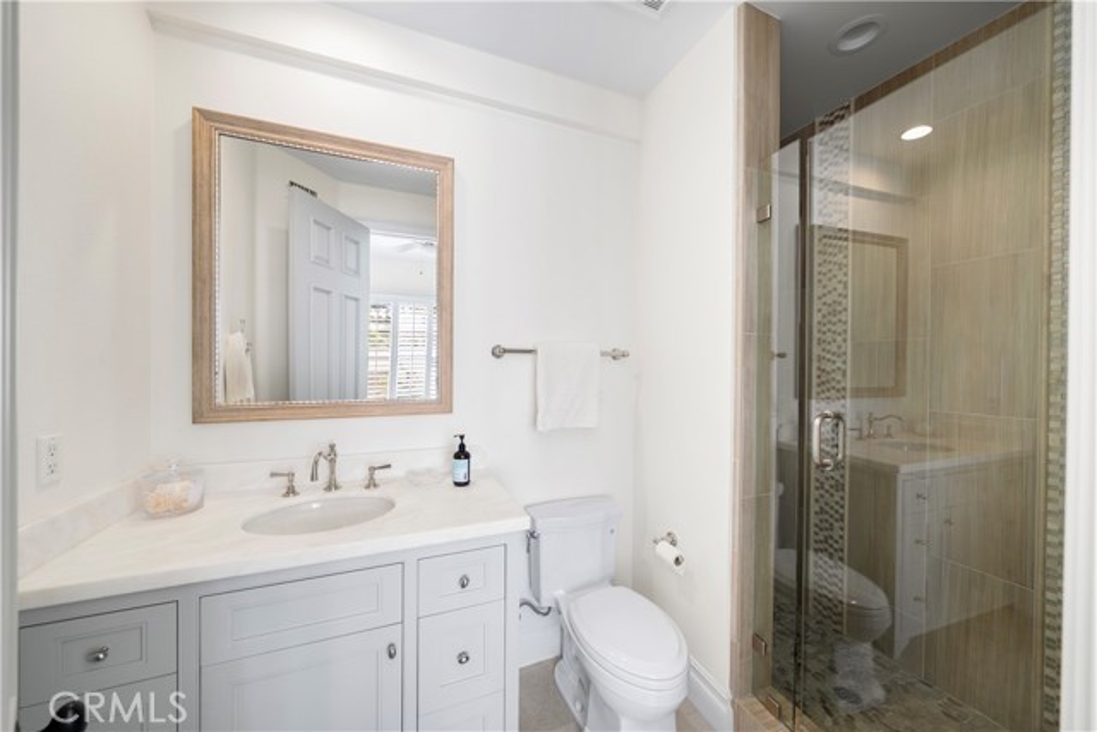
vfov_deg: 90.0
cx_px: 548
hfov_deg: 112.6
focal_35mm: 12
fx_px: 366
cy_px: 366
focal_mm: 12
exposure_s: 1/20
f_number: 6.3
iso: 640
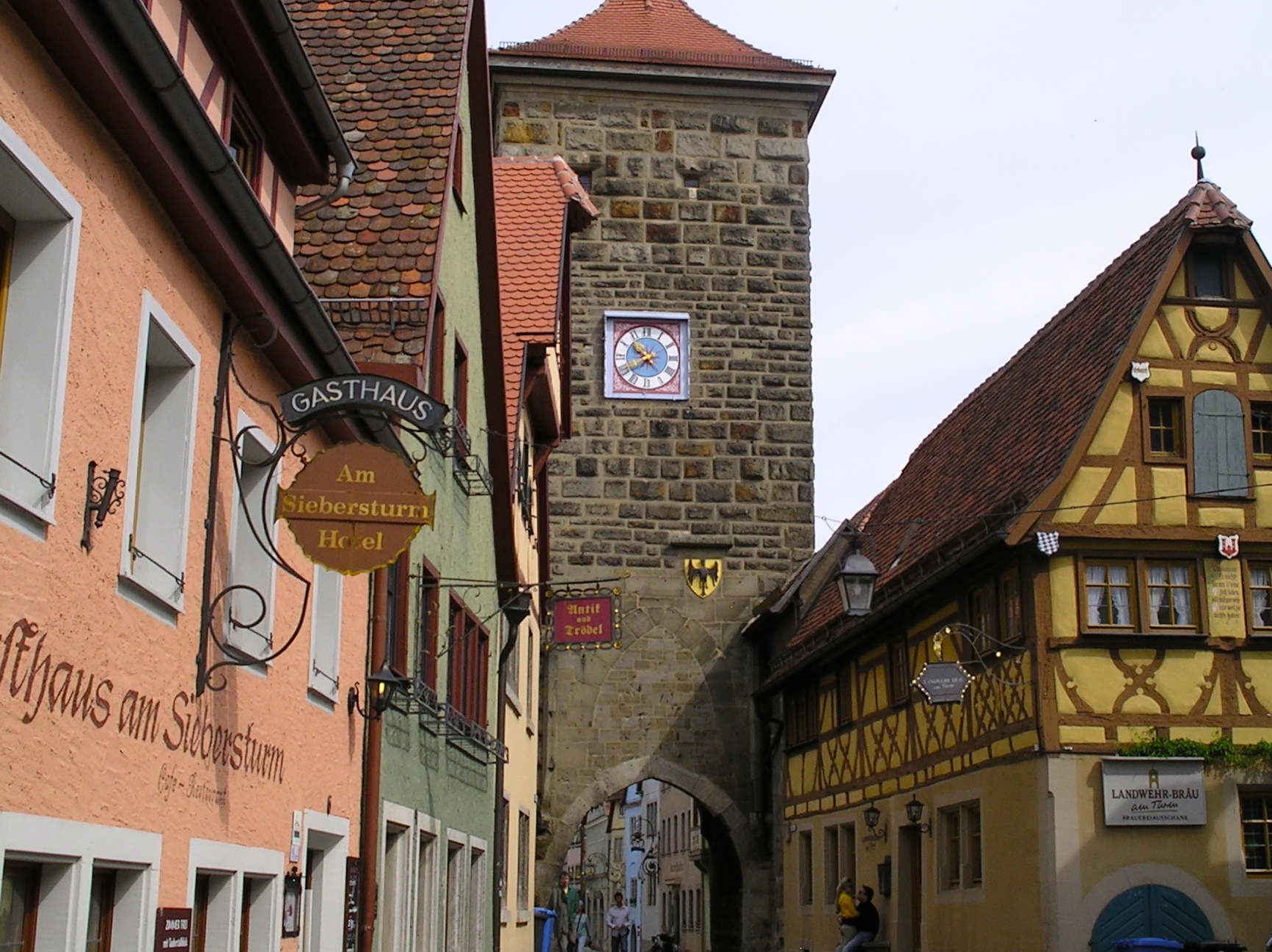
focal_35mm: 48
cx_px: 697
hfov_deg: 39.6
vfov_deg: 30.2
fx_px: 1763
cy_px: 412
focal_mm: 7.8
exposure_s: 1/380
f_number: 6
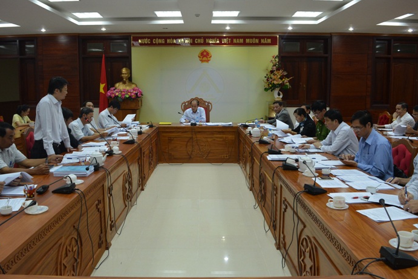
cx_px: 199
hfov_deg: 61.9
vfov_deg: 43.6
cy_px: 132
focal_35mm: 30
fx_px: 348
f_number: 5
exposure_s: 1/100
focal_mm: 18
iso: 1600
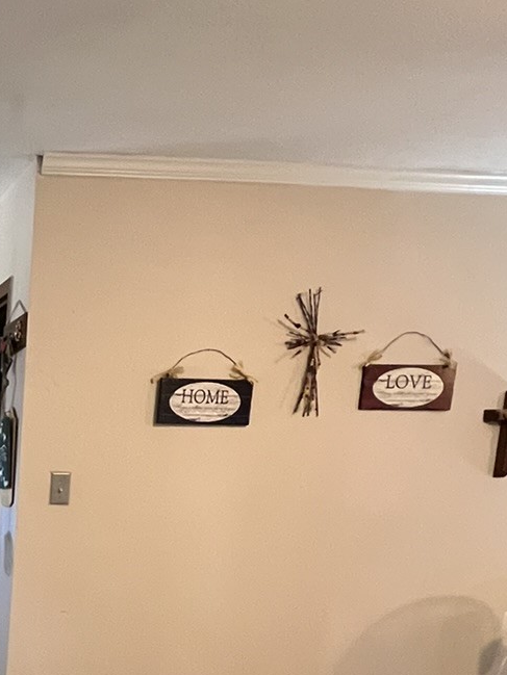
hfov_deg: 27.7
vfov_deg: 41.4
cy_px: 631
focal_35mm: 41
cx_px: -191
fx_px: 800
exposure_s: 1/60
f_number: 1.8
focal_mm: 1.57
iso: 500
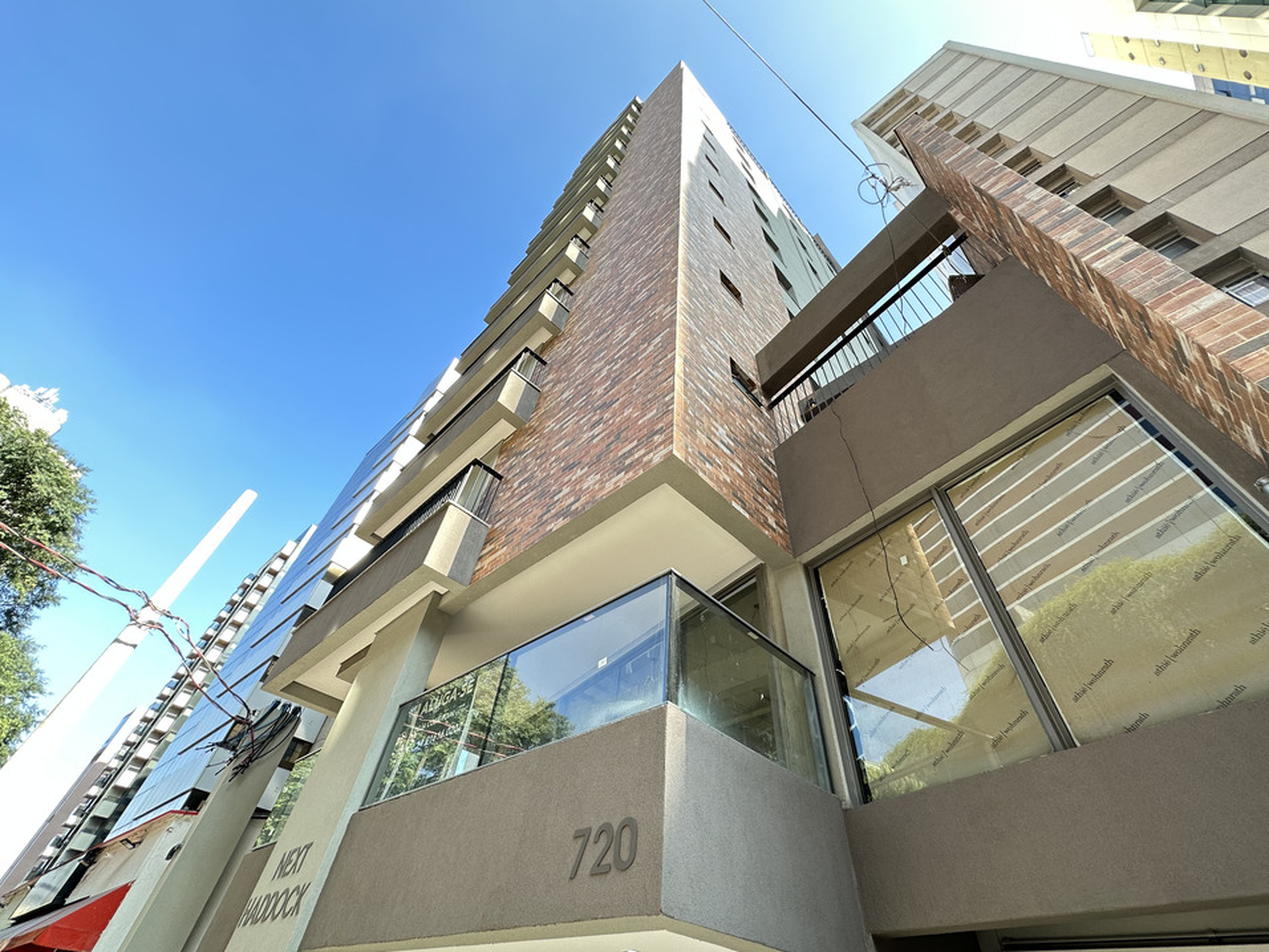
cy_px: 455
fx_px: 550
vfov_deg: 81.7
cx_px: 637
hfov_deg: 98.2
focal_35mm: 15
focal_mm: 2.22
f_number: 2.2
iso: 40
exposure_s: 1/119
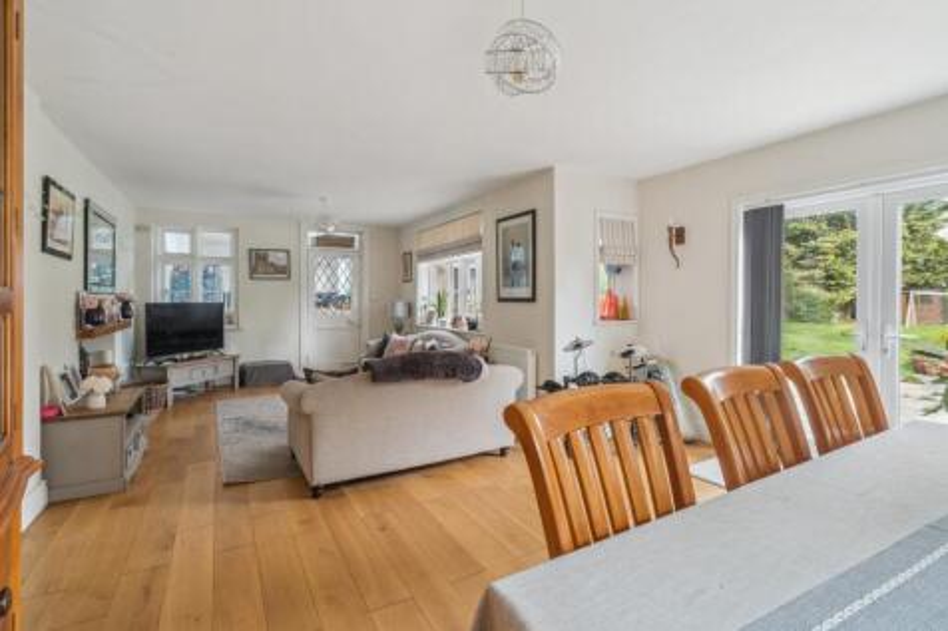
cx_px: 474
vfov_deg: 73.7
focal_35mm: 16
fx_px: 421
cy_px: 316
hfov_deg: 96.8
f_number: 11
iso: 640
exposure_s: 1/6
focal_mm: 16
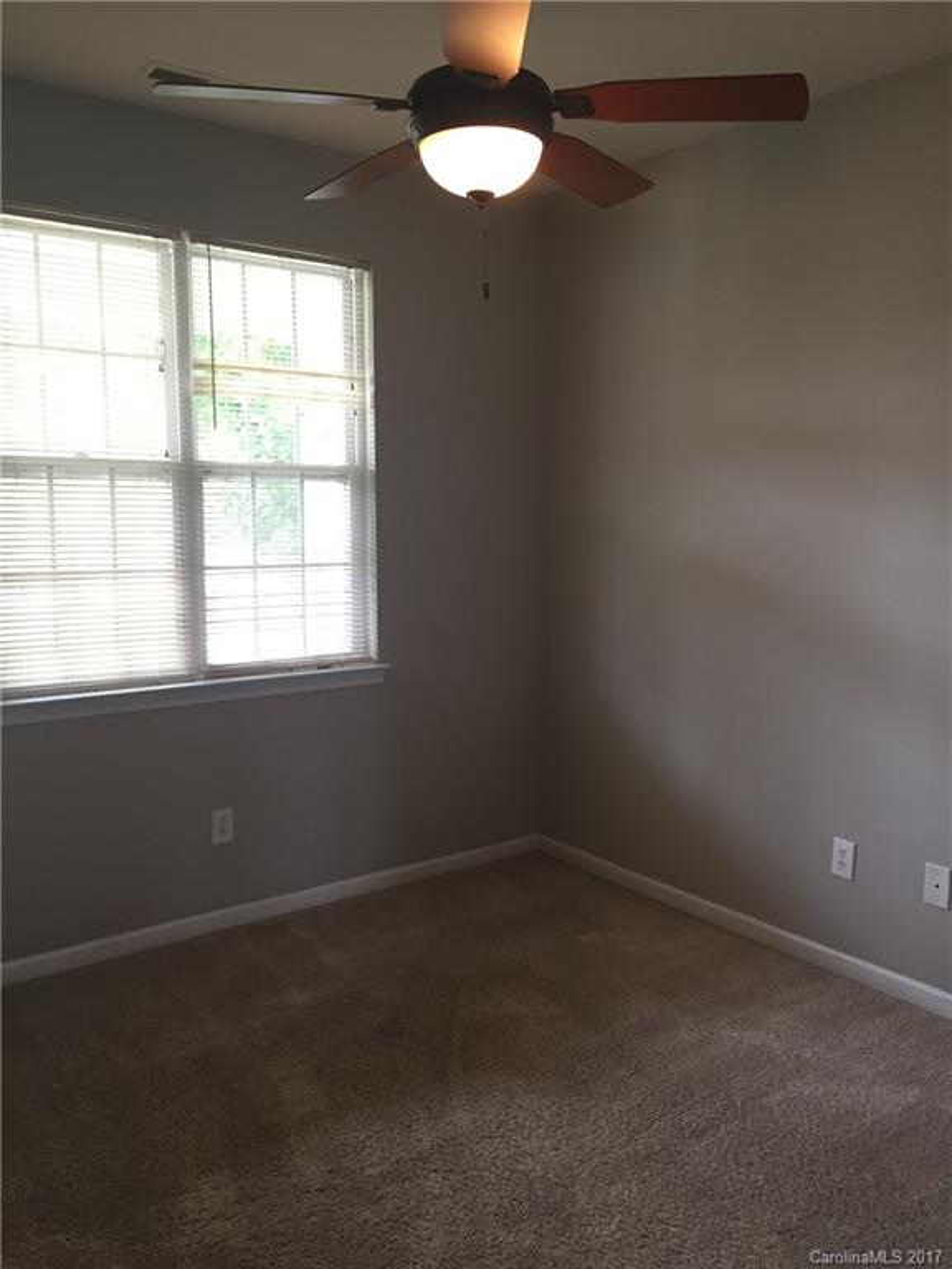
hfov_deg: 48.2
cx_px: 476
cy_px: 634
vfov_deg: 61.7
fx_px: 1063
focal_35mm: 29
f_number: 2.2
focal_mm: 4.15
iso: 80
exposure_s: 1/30
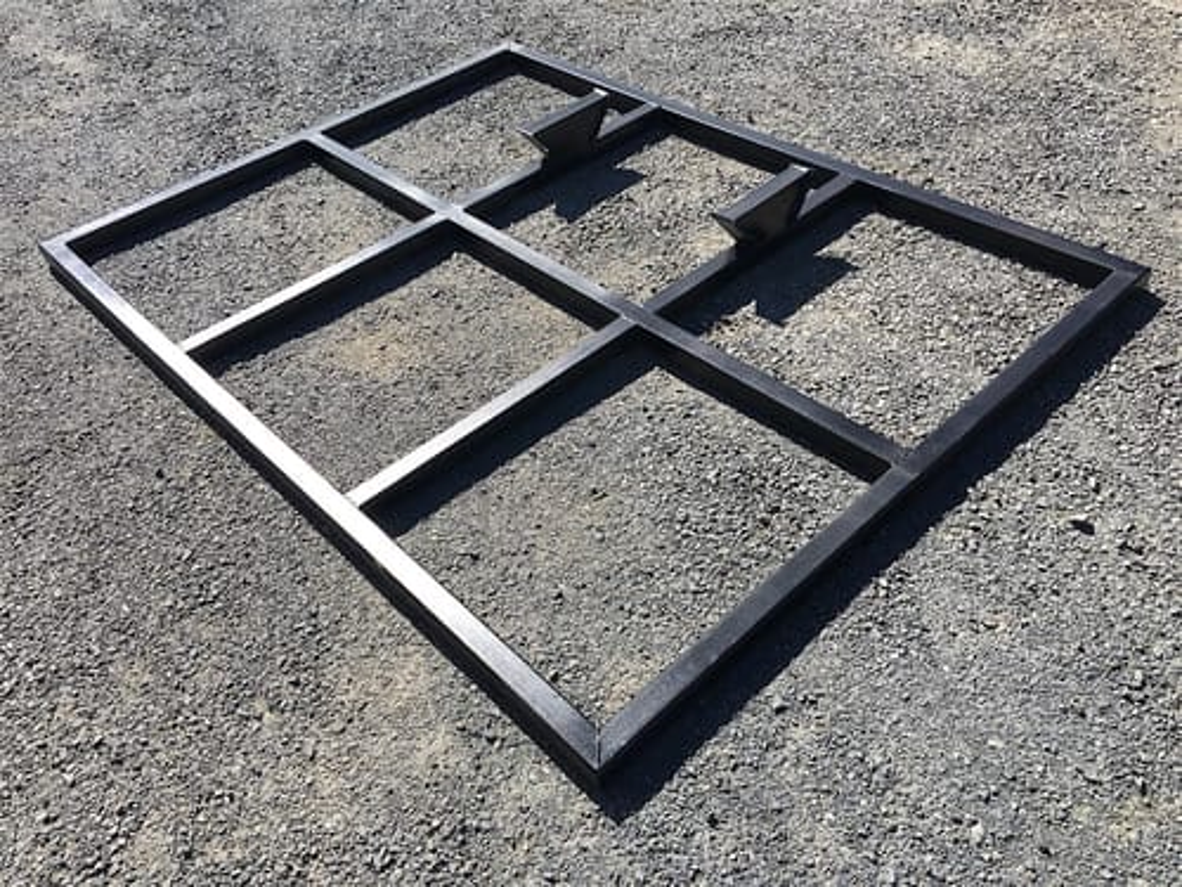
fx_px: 990
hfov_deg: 61.7
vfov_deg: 48.2
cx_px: 591
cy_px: 444
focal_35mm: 29
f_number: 2.2
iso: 25
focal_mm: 4.15
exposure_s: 1/999
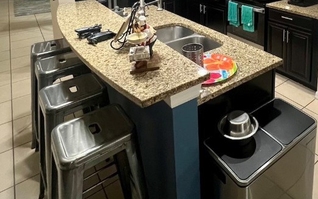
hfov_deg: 63.8
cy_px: -18
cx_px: 244
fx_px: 234
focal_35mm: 27
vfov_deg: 38.5
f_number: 1.8
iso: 400
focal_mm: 1.57
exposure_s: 1/60
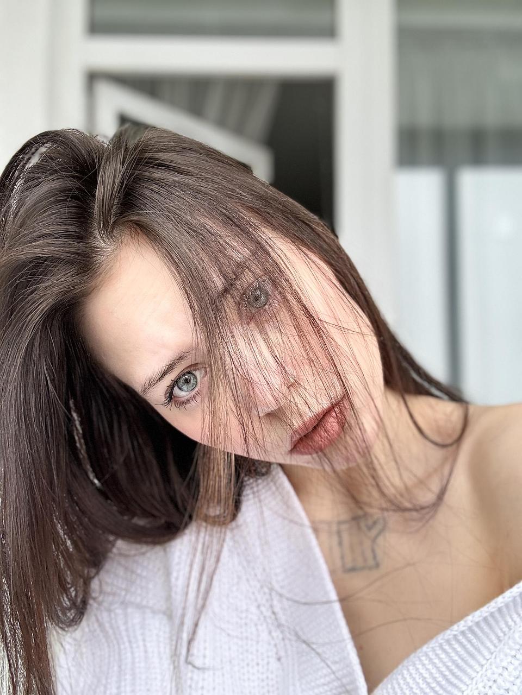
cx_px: 261
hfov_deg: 46.8
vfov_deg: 60.0
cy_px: 348
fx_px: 603
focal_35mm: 30
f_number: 1.9
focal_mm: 2.69
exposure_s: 1/60
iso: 100
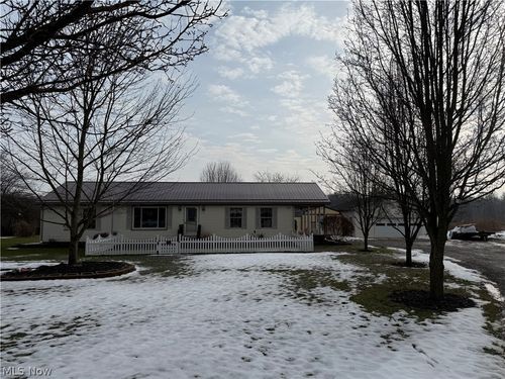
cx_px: 252
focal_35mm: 24
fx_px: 350
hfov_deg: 71.6
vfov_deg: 56.8
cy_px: 190
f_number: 1.78
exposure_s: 1/9091
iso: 80
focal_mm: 6.76
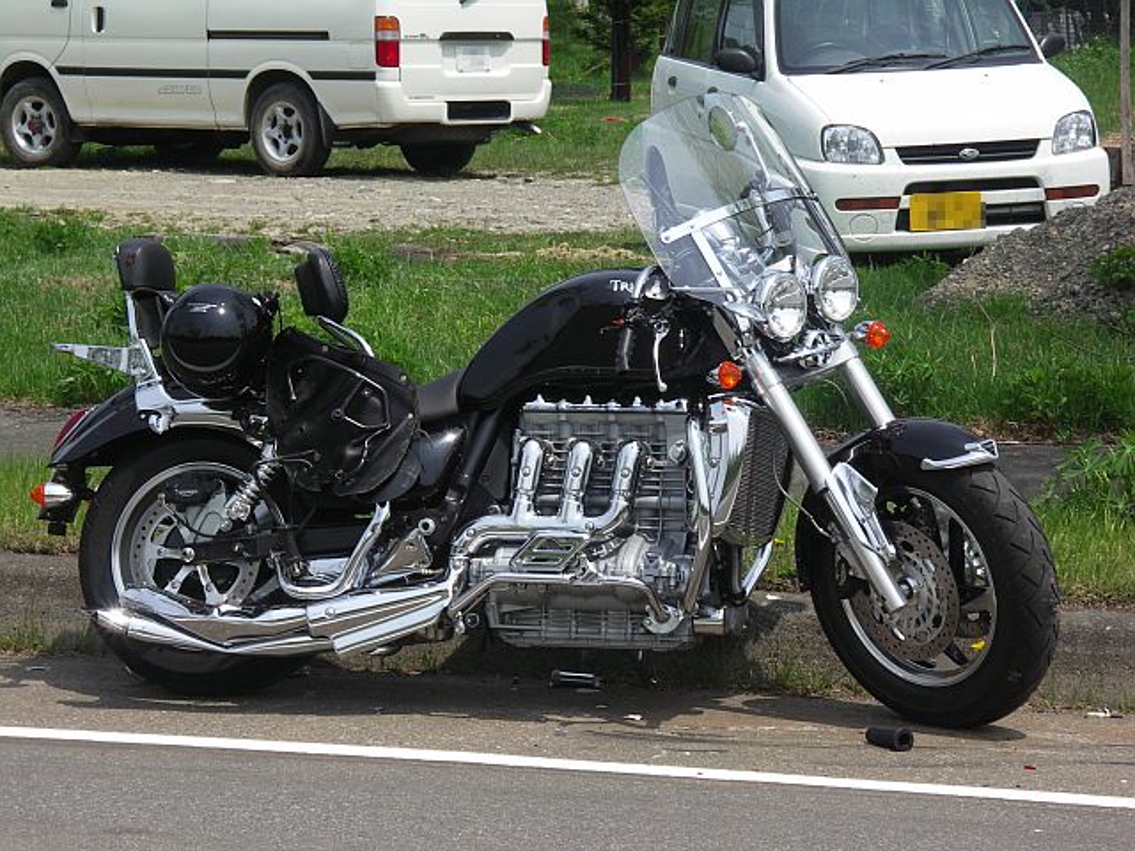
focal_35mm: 142
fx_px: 4656
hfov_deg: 13.9
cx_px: 568
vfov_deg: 10.4
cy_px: 426
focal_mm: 36.6
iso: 100
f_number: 10
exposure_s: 1/160
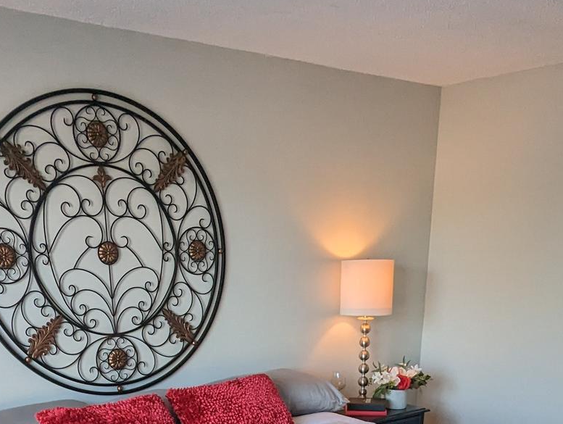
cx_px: 265
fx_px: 684
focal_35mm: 42
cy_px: 517
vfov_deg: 29.3
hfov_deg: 44.7
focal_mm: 2.35
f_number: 2.2
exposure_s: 1/90.1
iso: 147
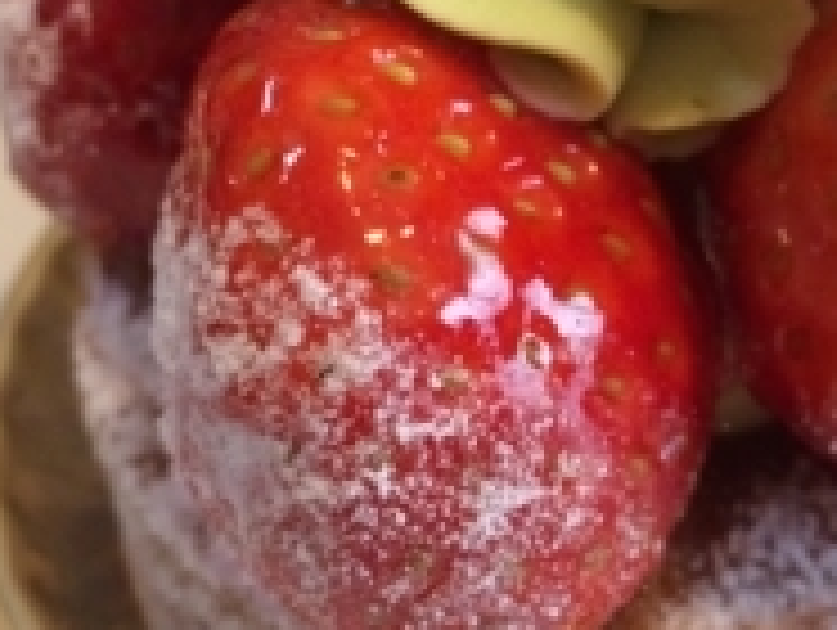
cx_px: 666
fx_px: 1695
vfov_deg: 20.9
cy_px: 176
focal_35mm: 70
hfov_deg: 27.2
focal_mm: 4.15
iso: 250
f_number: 2.2
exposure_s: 1/33
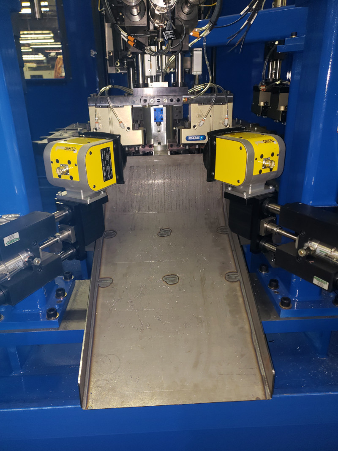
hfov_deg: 53.1
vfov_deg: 67.3
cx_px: 169
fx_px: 339
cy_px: 226
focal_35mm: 26
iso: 100
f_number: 1.5
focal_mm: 4.3
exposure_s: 1/30
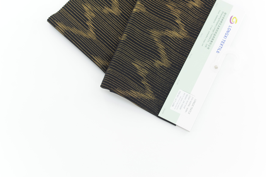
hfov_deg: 39.6
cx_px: 133
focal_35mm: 50
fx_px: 370
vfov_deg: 27.0
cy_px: 88
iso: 100
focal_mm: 50
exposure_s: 1/80
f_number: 4
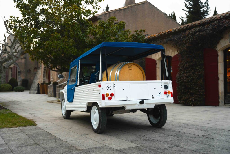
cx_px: 115
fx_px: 254
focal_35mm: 40
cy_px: 77
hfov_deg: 48.8
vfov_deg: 33.6
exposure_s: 1/400
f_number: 2.8
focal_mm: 39.7
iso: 1250
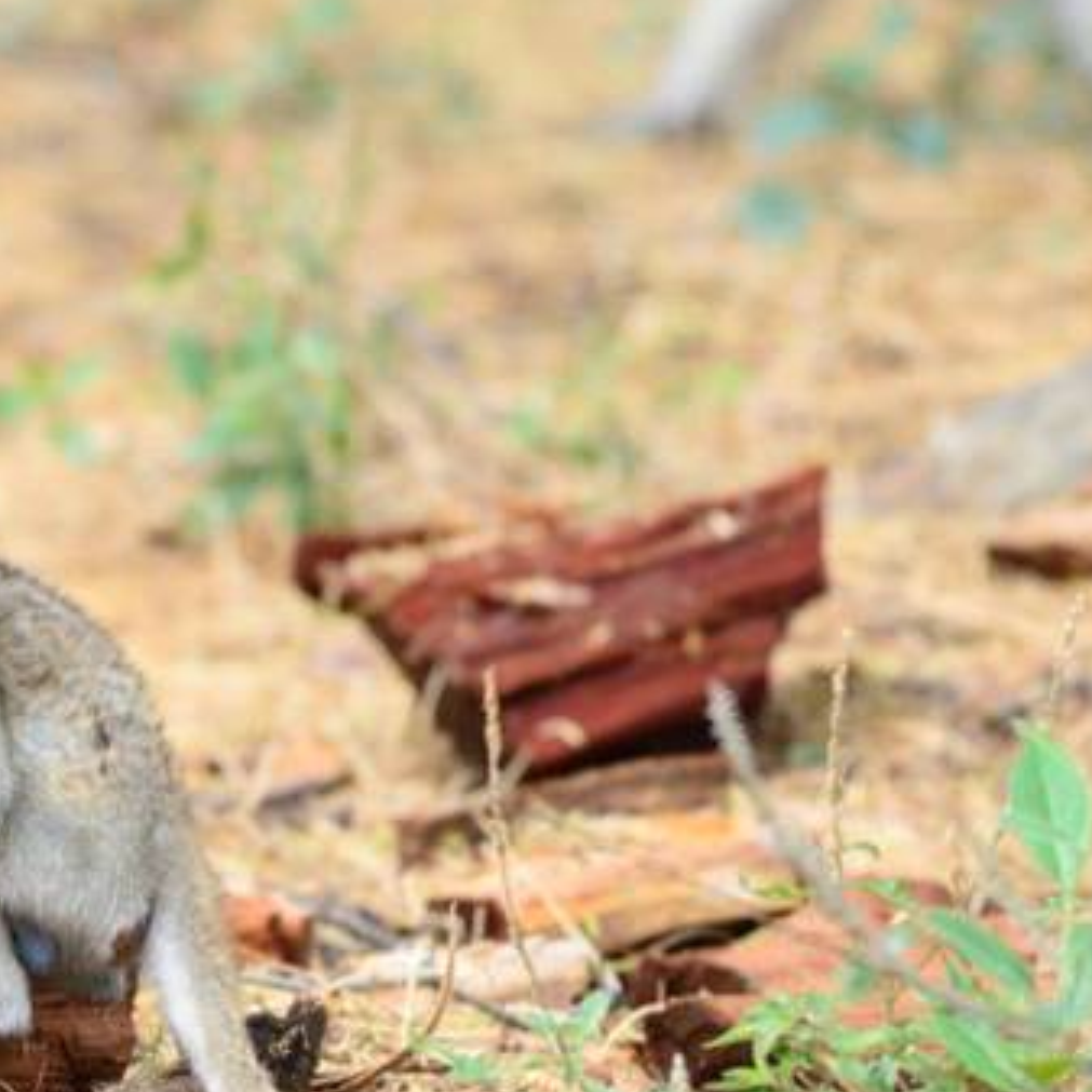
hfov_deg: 2.2
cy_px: 663
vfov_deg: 2.2
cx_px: 6
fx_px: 28267
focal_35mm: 792
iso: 1400
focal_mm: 300
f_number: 5.3
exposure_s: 1/400
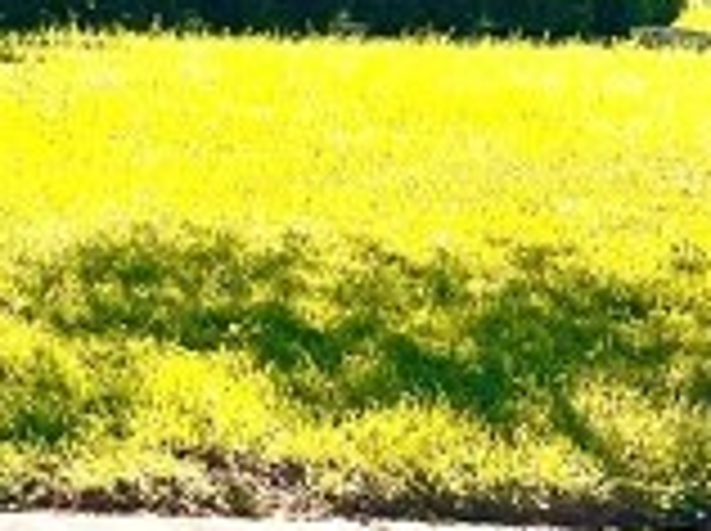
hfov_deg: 9.9
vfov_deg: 8.5
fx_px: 3466
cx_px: -1116
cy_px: -310
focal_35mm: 169
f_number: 1.5
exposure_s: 1/3257
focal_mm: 5.7
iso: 50
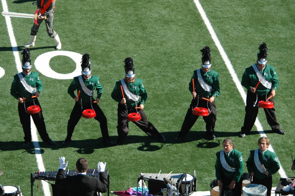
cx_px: 148
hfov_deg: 8.3
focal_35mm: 248
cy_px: 98
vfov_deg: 5.5
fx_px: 2026
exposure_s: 1/500
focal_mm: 165
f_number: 5.6
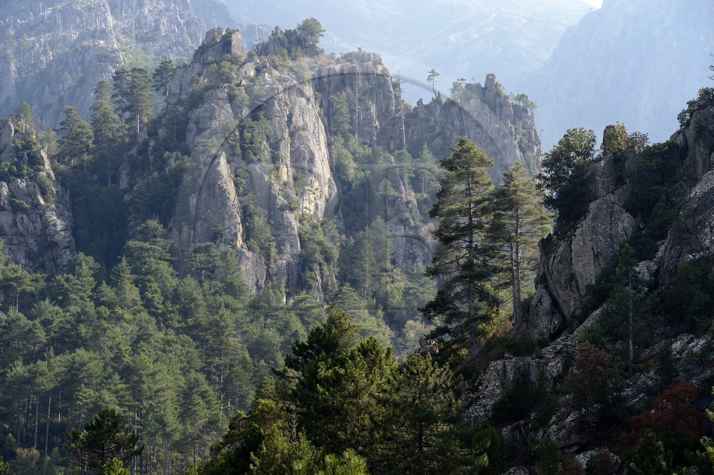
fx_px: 3072
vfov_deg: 8.8
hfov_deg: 13.3
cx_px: 357
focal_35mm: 155
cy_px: 238
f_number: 10
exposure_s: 1/200
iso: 200
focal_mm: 155
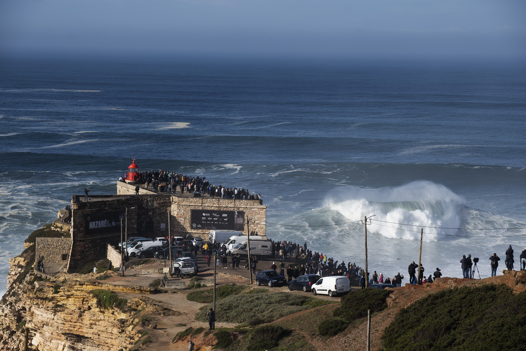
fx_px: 1534
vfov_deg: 13.0
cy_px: 176
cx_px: 263
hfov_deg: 19.5
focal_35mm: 105
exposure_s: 1/640
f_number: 6.3
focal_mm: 70
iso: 100
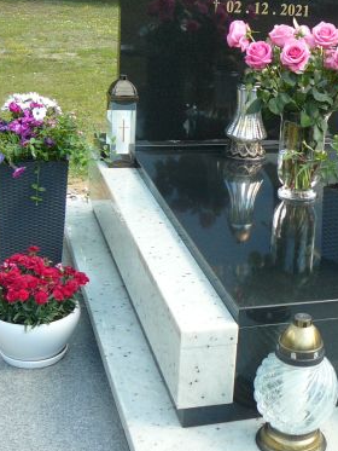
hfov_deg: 24.2
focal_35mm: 60
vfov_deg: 32.0
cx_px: 256
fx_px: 781
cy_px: 169
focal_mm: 5.2
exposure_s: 1/200
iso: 80
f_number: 2.8
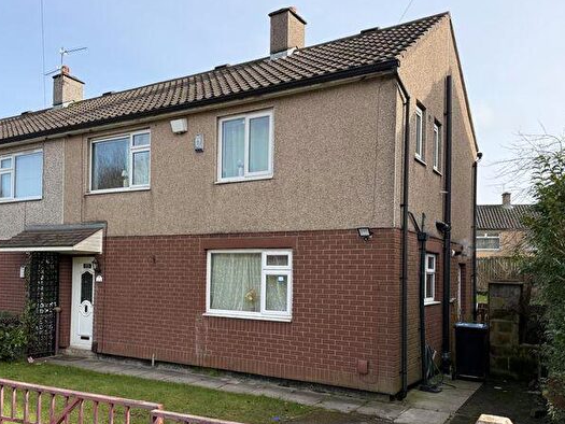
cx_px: 242
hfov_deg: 56.6
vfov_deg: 43.9
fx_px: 522
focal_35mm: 32
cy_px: 261
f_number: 1.78
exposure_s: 1/1770
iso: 100
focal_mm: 6.76
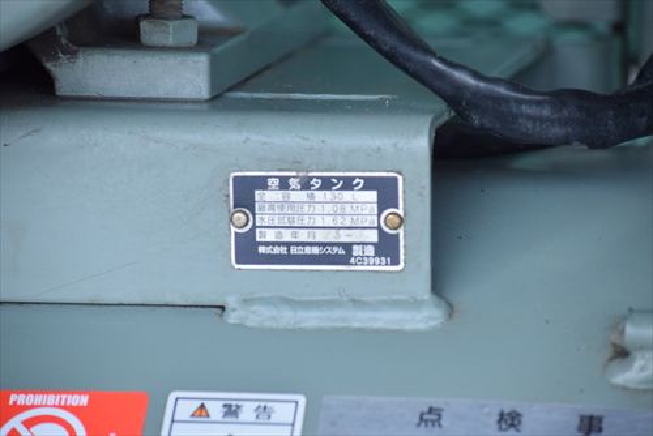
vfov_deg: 6.1
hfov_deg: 9.1
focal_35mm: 225
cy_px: 218
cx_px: 326
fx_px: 4083
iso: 1250
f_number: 6.3
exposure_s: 1/1000
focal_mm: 150
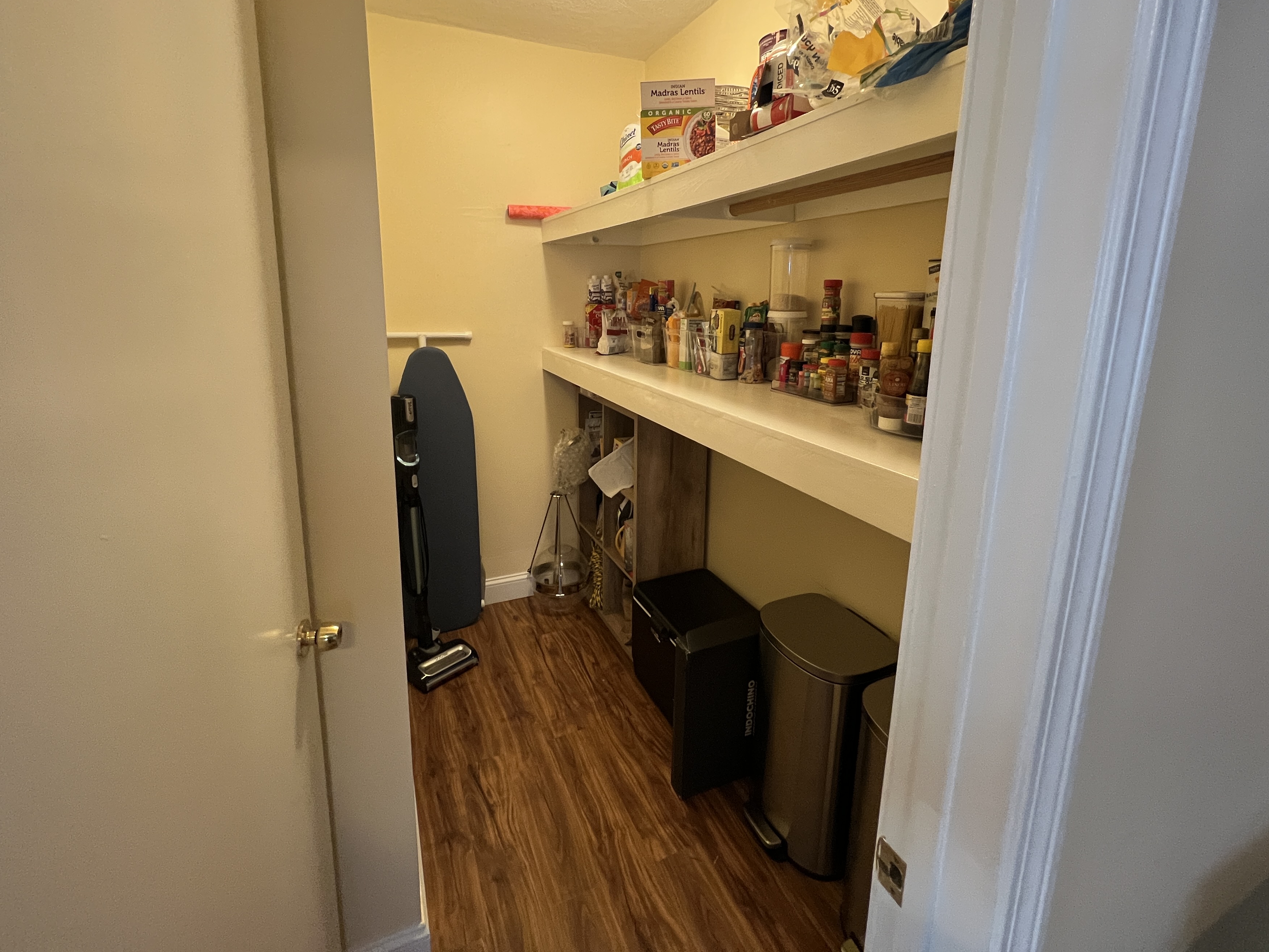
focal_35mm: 15
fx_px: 550
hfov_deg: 98.2
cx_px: 644
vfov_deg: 81.2
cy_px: 405
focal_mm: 1.57
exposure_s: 1/60
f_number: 1.8
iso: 320
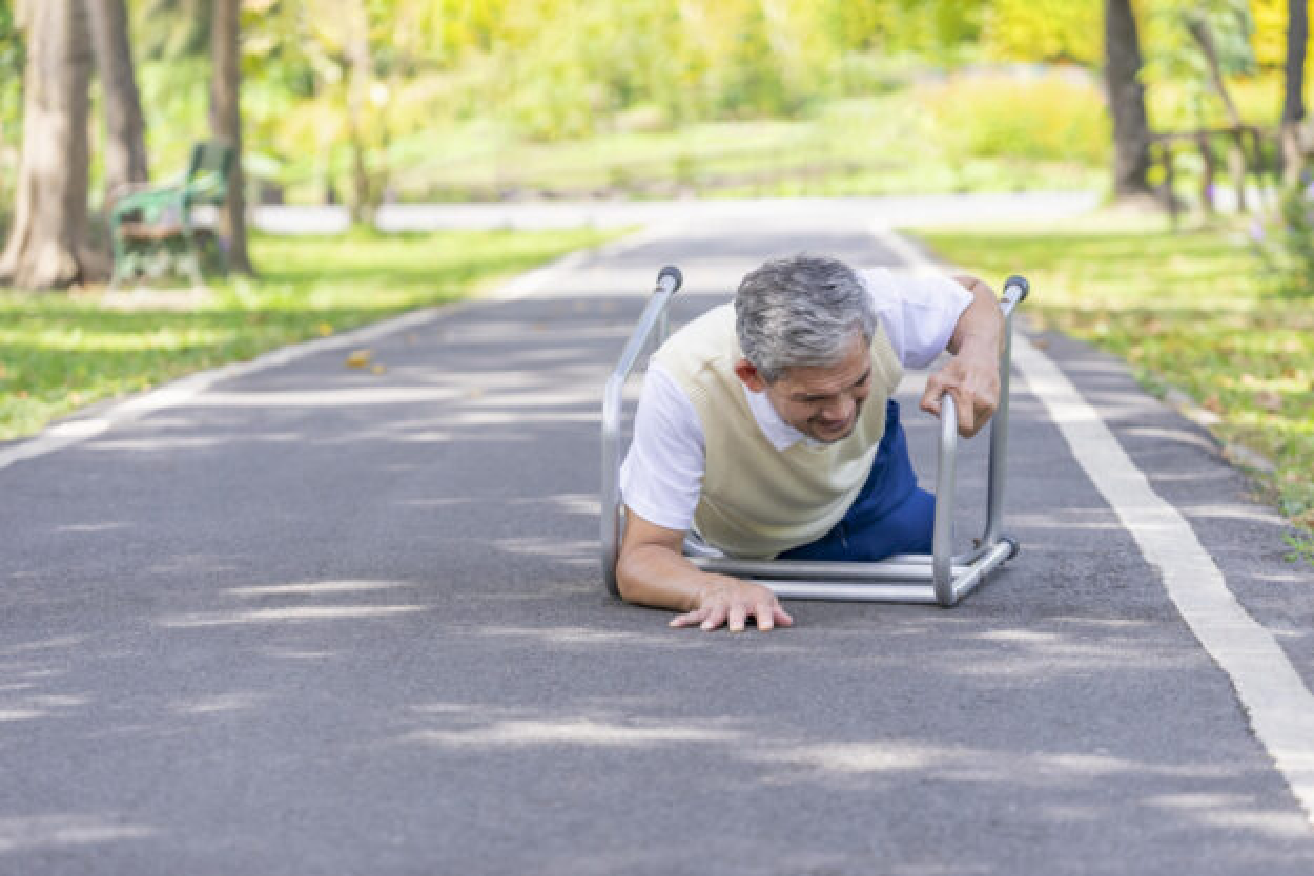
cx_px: 657
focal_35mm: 140
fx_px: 5111
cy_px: 438
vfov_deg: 9.8
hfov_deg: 14.7
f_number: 5
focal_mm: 140
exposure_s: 1/640
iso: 400
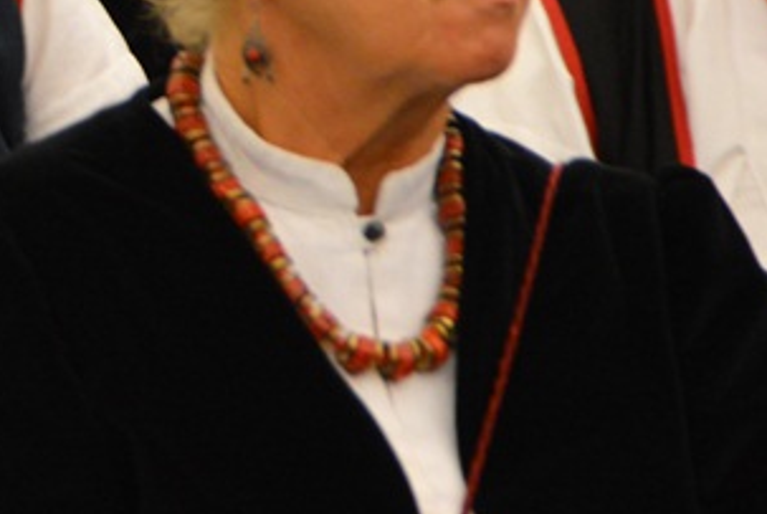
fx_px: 8641
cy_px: -35
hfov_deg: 5.1
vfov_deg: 3.4
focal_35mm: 405
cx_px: -180
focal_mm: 120
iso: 2000
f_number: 5.6
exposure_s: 1/40
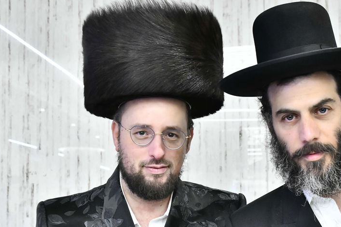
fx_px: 634
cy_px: 173
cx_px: 245
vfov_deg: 20.1
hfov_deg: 29.7
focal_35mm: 67
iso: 4000
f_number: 5.6
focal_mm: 34
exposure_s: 1/100
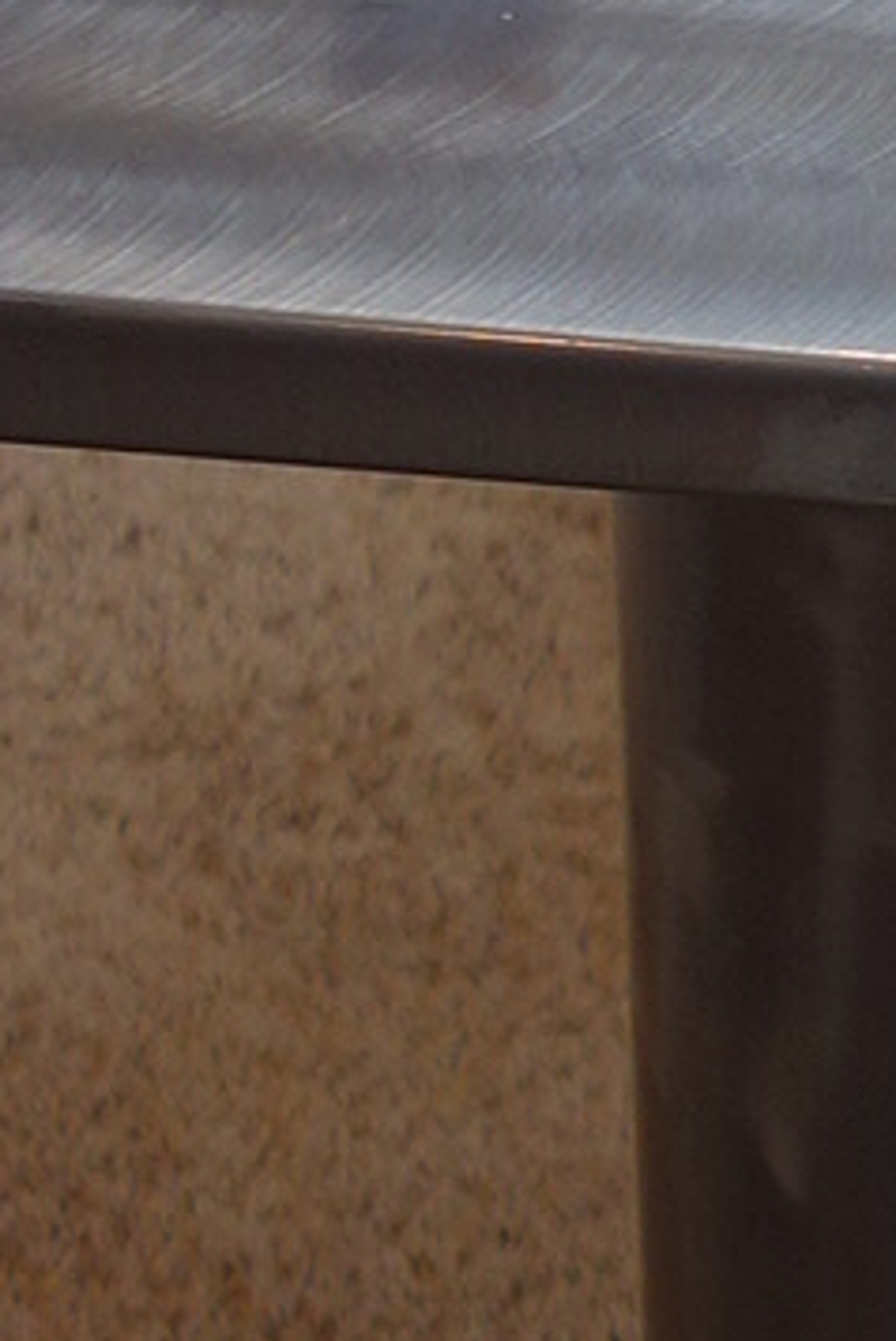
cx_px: 2726
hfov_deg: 5.9
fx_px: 8010
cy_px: 670
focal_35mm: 215
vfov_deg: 9.6
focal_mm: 10.4
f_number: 2.2
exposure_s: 1/100
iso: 125
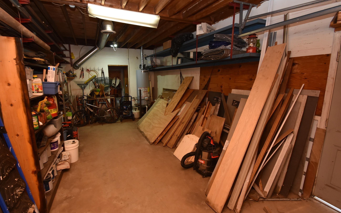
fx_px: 149
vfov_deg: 71.2
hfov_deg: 97.8
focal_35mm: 16
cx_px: 167
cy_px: 103
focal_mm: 10
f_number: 7.1
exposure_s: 1/60
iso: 1000
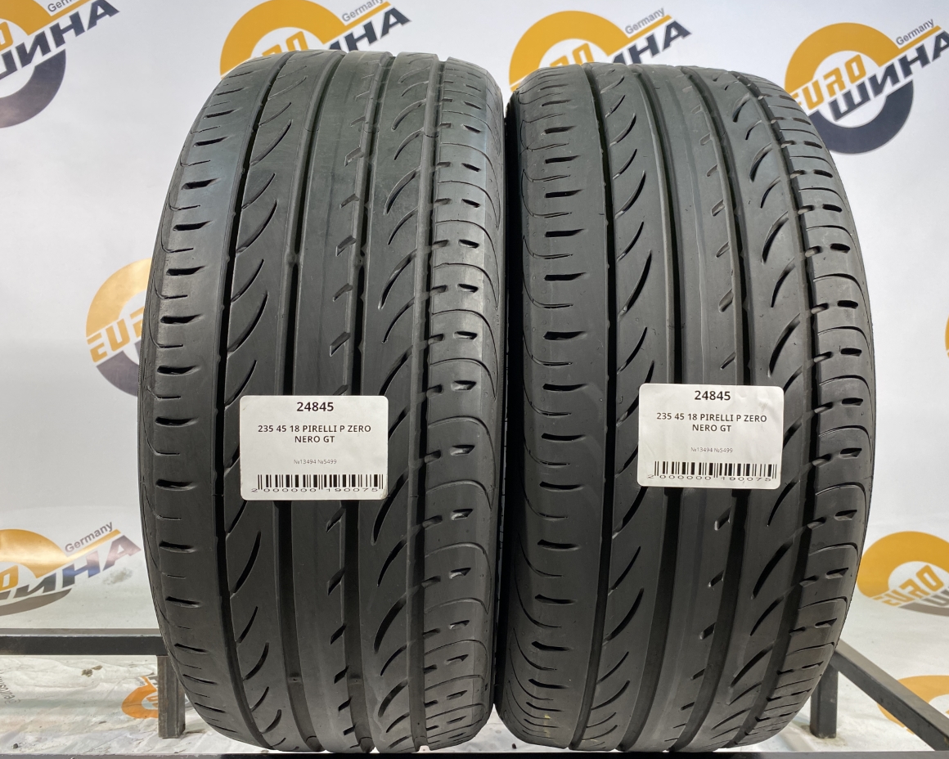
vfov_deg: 51.5
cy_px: 374
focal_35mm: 28
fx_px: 786
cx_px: 494
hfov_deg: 62.2
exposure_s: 1/100
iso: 80
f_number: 1.8
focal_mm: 4.25
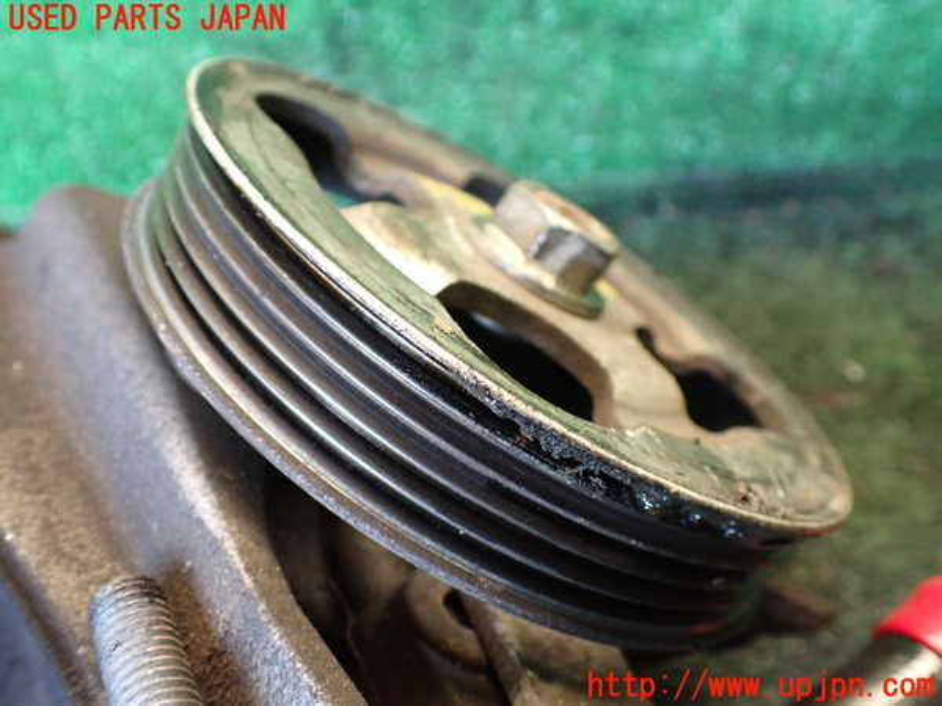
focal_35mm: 30
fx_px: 816
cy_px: 353
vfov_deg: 46.8
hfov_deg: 60.0
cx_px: 471
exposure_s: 1/60
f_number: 2.3
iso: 800
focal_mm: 5.4
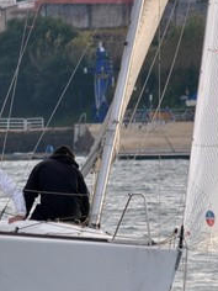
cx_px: 20
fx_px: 6927
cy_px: 179
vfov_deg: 2.4
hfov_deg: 1.8
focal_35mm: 825
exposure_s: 1/500
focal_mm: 150
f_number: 5
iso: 250
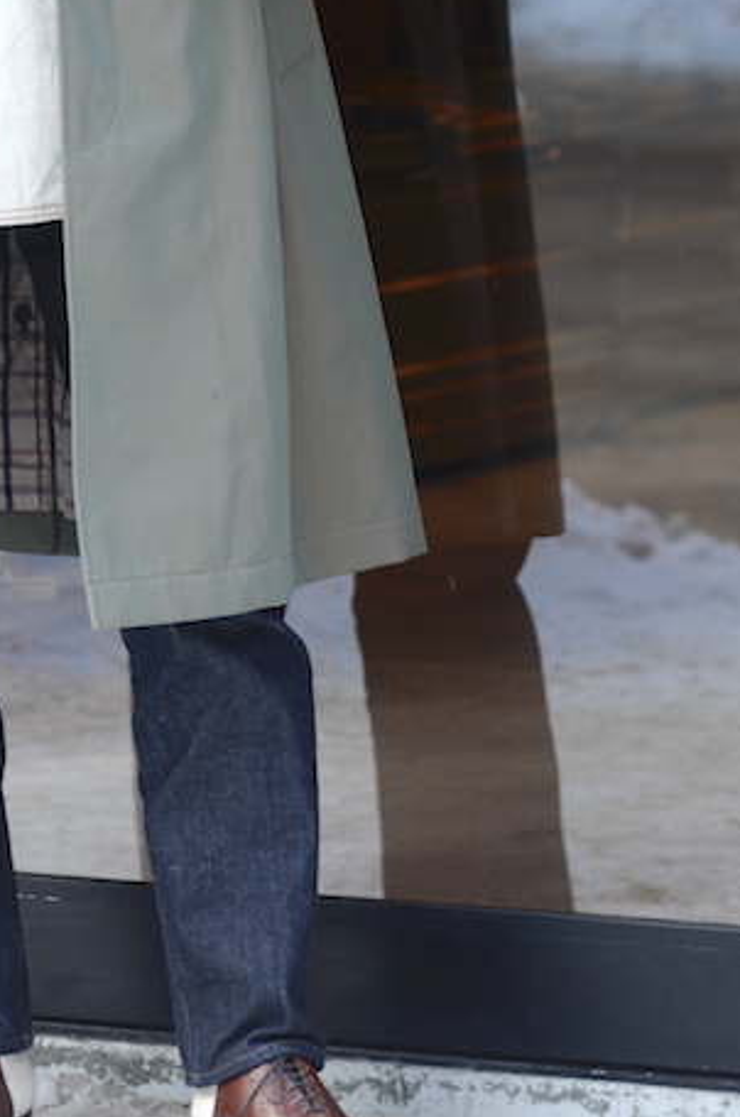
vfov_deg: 7.2
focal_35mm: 286
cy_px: 47
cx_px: 20
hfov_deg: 4.8
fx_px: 8862
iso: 320
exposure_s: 1/125
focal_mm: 85
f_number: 1.8
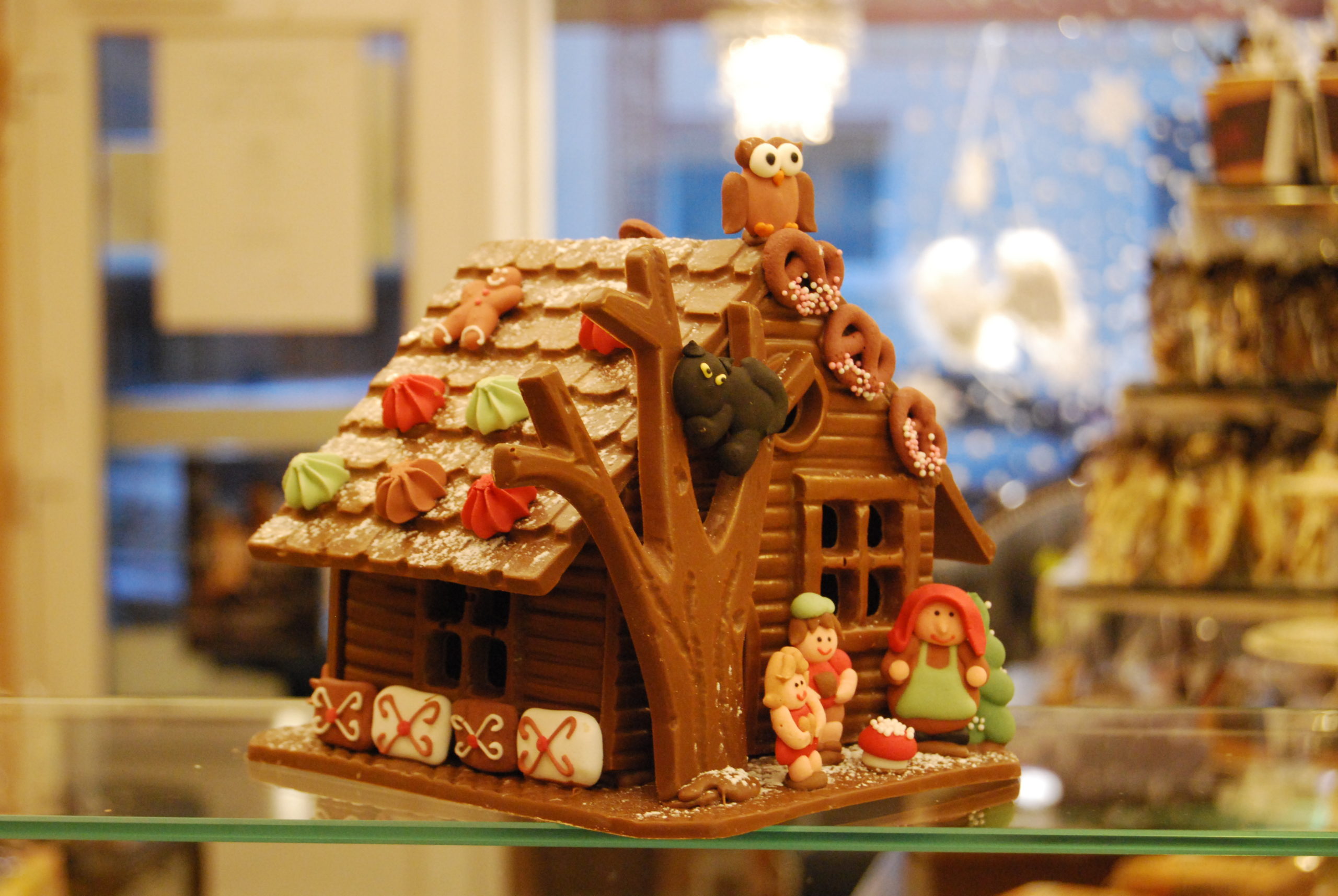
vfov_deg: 16.6
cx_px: 669
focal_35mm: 82
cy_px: 448
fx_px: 3070
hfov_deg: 24.6
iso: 1600
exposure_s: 1/25
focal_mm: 55
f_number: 5.6
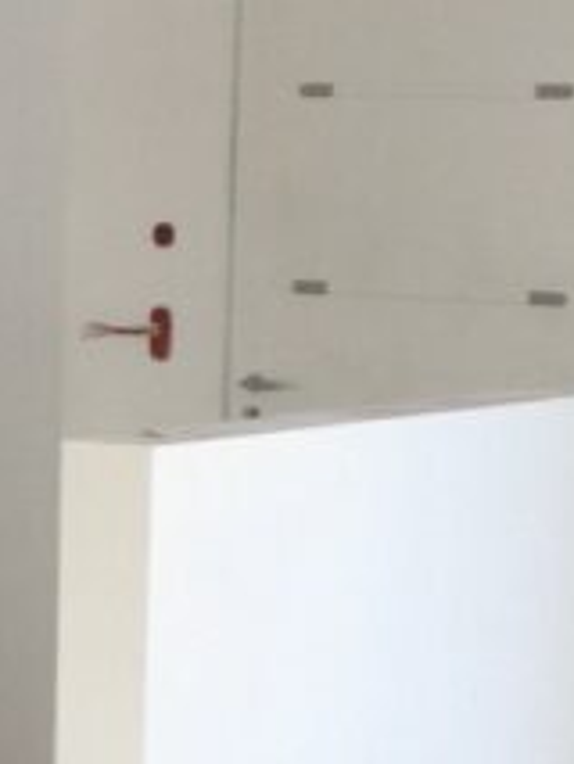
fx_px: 3711
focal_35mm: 168
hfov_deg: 8.5
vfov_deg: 11.8
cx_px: -470
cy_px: 308
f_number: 2.4
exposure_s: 1/60
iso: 80
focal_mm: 4.28
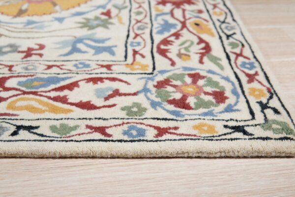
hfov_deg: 43.6
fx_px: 369
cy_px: 98
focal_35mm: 45
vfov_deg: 29.9
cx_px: 148
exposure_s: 1/250
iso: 500
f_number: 4.5
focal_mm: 30
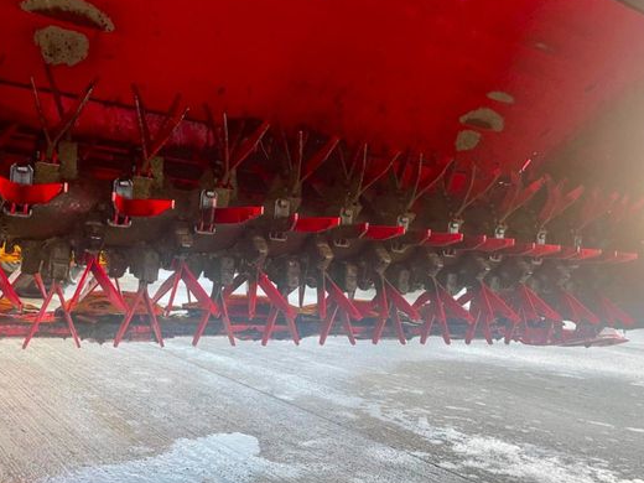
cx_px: 282
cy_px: 260
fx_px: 558
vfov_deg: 46.8
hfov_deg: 59.8
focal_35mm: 30
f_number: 1.6
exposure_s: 1/81
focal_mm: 4.2
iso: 125
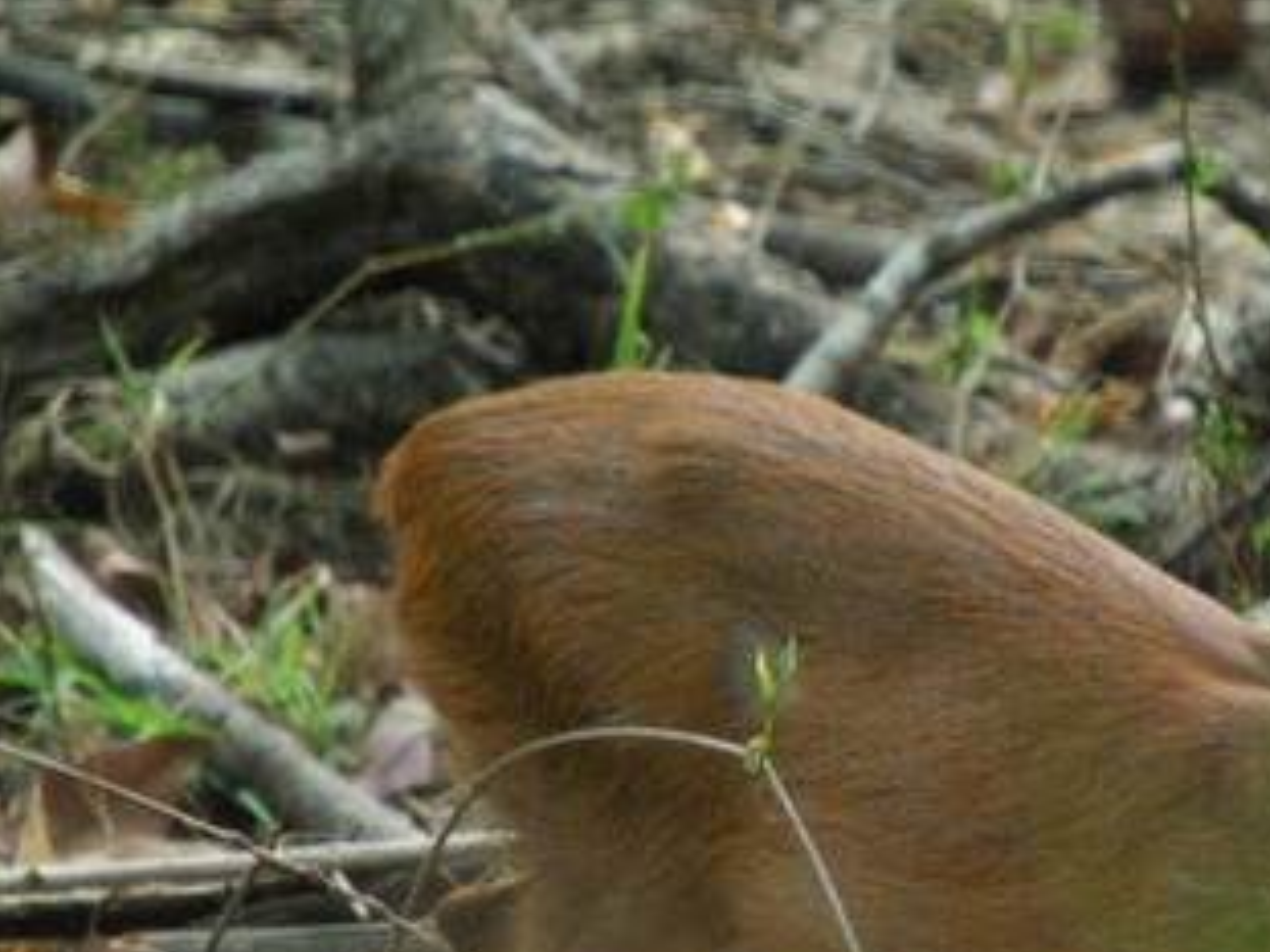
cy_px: 644
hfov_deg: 1.3
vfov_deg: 1.0
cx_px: 1037
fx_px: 54424
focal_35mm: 1484
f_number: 6.7
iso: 1600
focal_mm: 500
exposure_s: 1/10
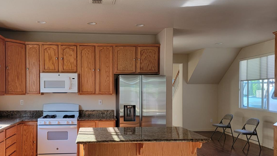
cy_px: 94
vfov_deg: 34.5
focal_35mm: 34
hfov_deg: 57.8
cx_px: 117
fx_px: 250
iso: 125
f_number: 1.8
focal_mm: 6.7
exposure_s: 1/120
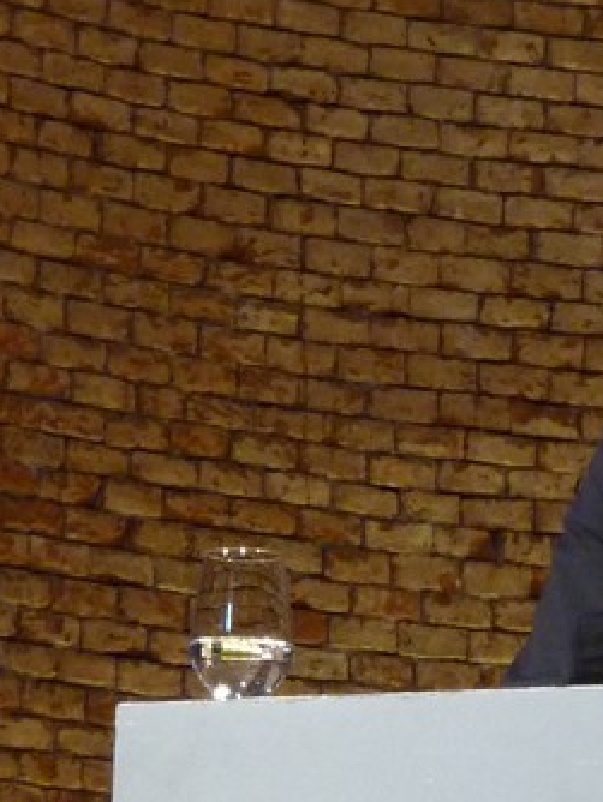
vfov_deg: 6.8
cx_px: 517
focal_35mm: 289
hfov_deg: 5.1
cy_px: 487
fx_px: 6704
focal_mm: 14.7
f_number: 4.3
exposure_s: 1/13
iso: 400
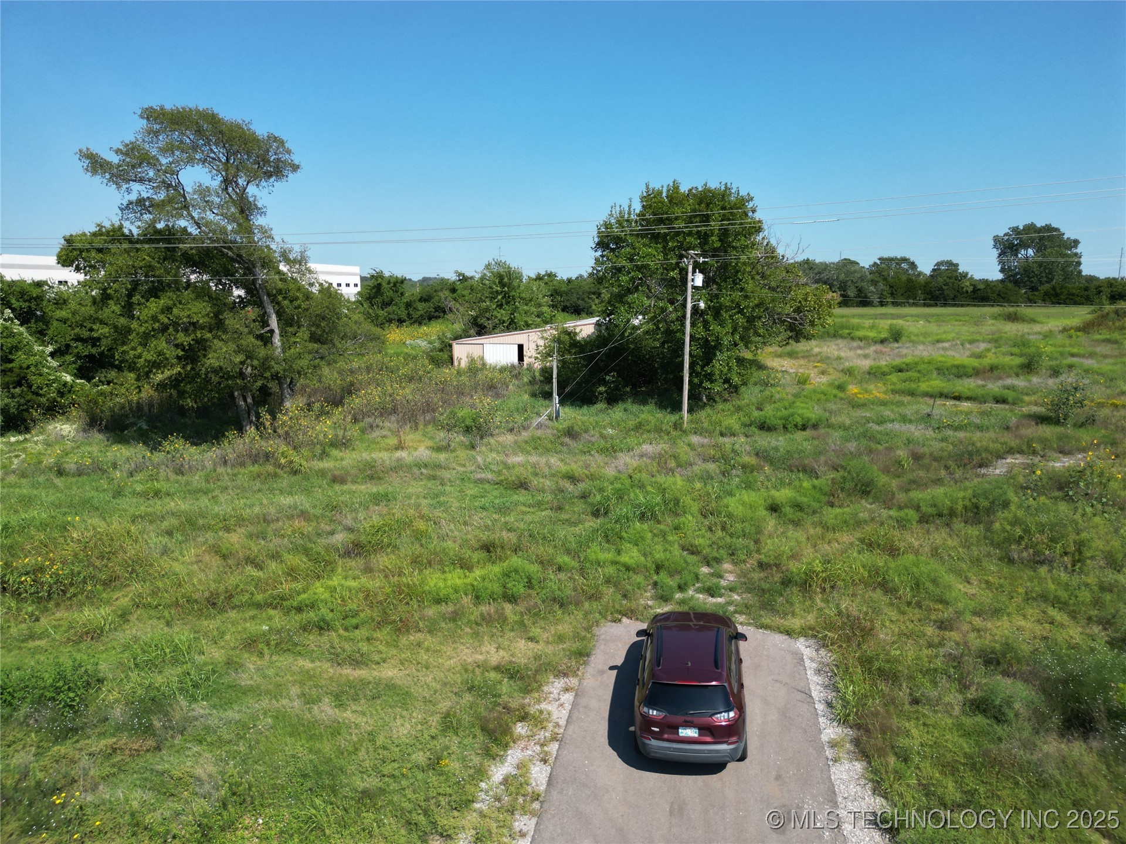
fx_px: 781
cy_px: 422
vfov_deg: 56.8
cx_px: 563
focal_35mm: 24
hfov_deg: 71.6
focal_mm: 6.72
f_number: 1.7
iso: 100
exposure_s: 1/2500
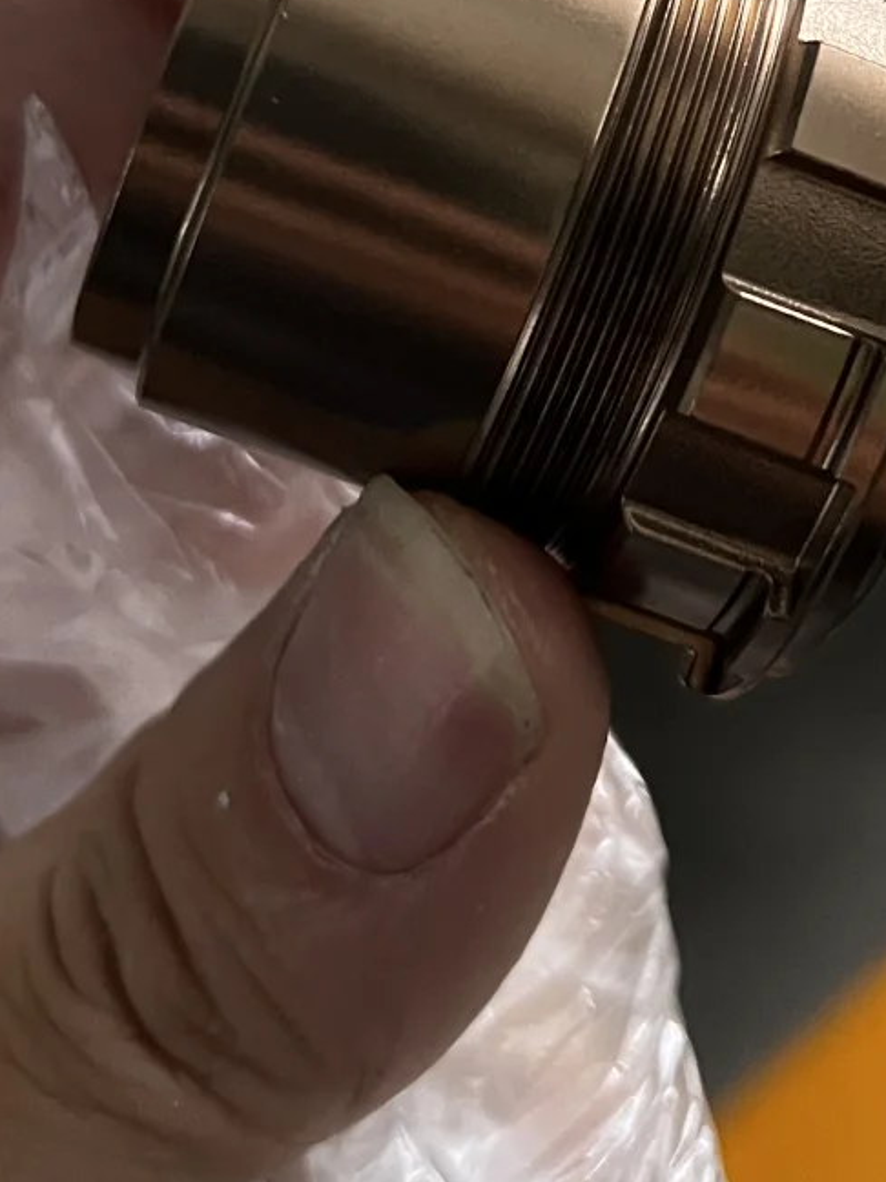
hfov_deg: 19.0
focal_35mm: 77
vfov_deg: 24.5
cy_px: 75
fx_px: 2628
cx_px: 669
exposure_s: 1/60
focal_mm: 5.7
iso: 400
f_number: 1.5
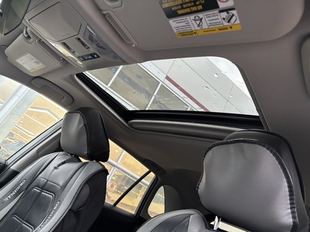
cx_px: 155
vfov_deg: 53.1
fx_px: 233
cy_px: 116
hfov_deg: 67.3
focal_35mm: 26
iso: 500
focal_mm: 5.96
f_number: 1.6
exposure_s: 1/59
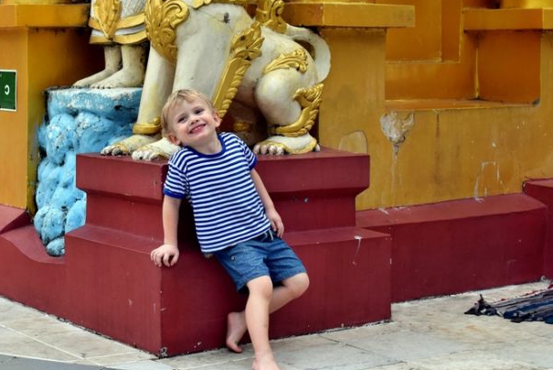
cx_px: 178
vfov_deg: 15.4
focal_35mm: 89
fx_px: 1365
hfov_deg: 22.8
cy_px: 113
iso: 400
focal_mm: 35
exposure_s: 1/100
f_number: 5
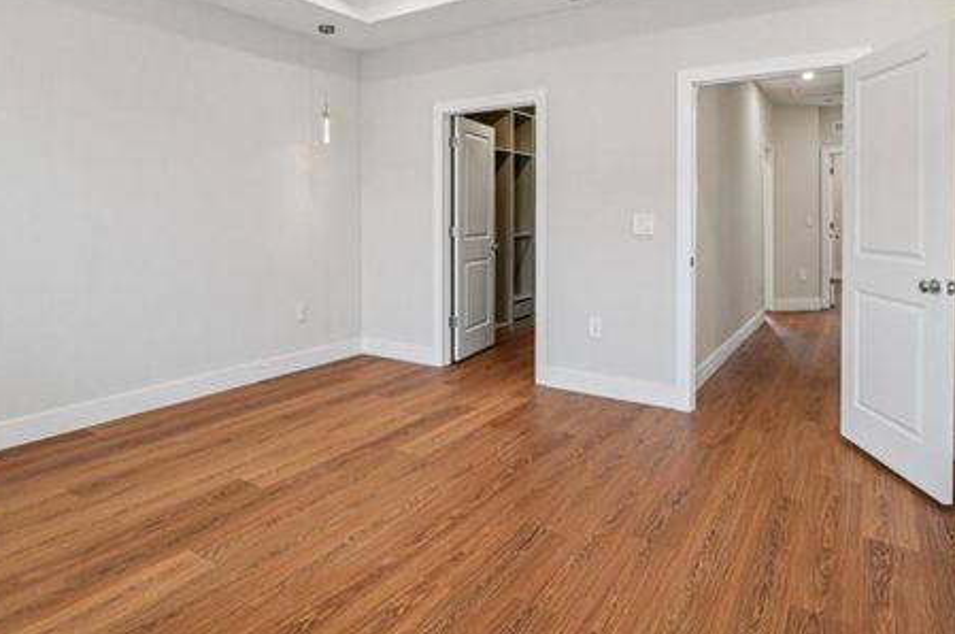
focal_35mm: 22
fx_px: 583
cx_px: 416
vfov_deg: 56.3
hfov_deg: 78.3
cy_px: 231
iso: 400
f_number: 8
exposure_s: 1/15
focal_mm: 14
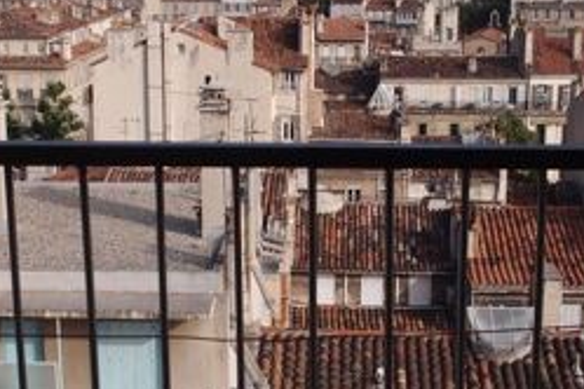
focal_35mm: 73
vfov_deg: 18.6
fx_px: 1184
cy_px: 266
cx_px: 274
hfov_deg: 27.7
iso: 100
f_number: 4
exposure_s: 1/800
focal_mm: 8.99
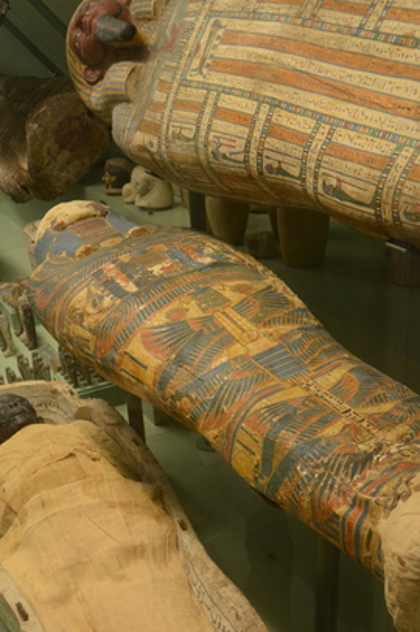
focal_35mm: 44
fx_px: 773
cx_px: 205
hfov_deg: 30.4
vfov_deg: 43.5
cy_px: 453
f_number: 3.5
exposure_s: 1/50
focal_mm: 18
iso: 1000
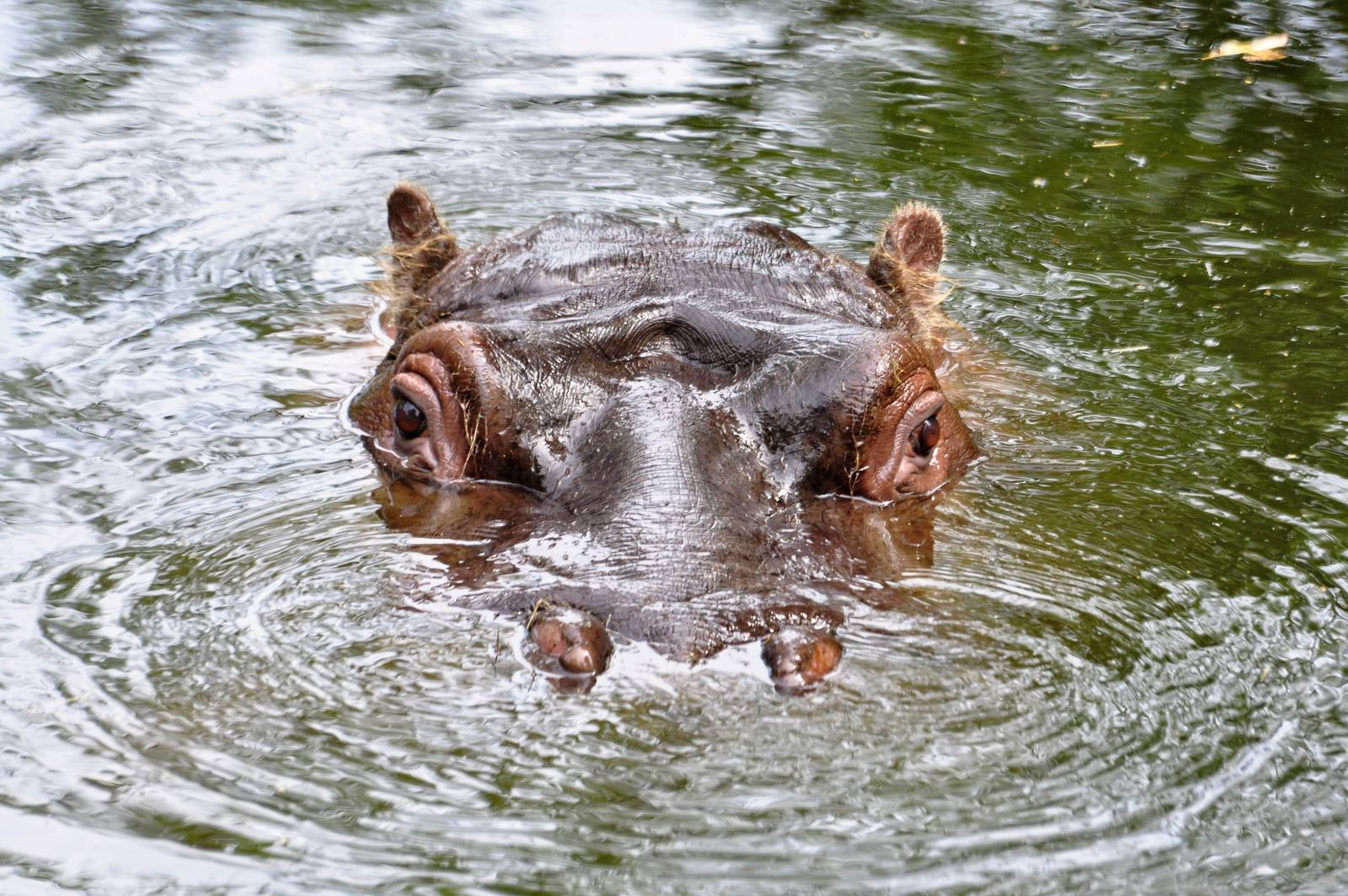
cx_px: 674
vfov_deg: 3.0
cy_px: 448
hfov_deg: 4.6
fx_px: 16831
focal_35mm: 450
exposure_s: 1/125
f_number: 9
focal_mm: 300
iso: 400
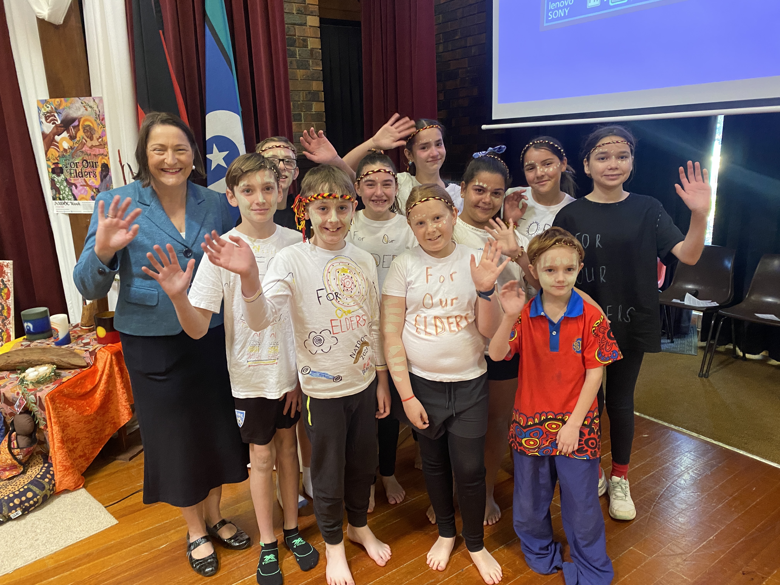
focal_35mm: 26
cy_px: 292
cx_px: 390
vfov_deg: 53.1
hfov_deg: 67.3
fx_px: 586
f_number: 1.8
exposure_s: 1/50
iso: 400
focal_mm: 4.25
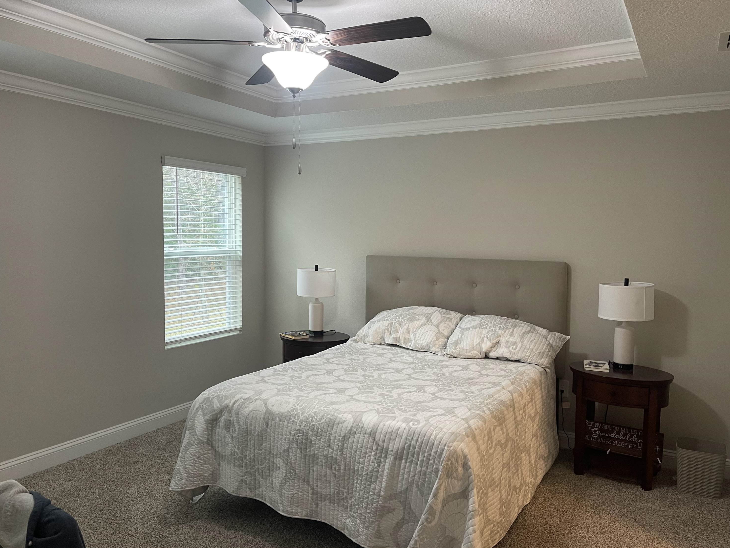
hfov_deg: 67.3
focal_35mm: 26
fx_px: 548
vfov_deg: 53.1
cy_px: 274
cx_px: 353
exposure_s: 1/60
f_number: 1.6
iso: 125
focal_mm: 5.1
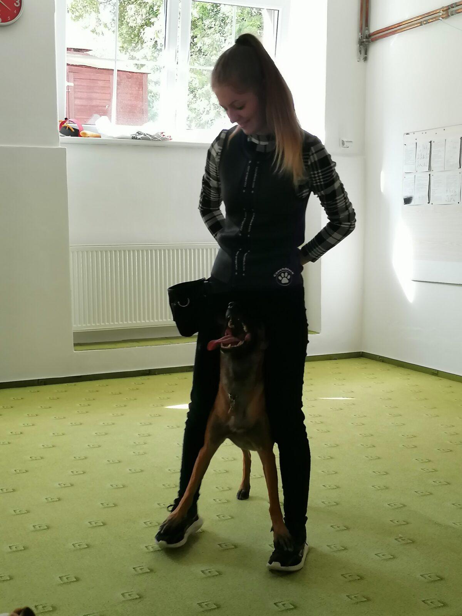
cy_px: 308
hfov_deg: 30.3
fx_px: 854
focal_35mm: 48
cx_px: 231
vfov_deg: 39.7
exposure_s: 1/50
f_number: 1.8
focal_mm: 4.75
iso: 80
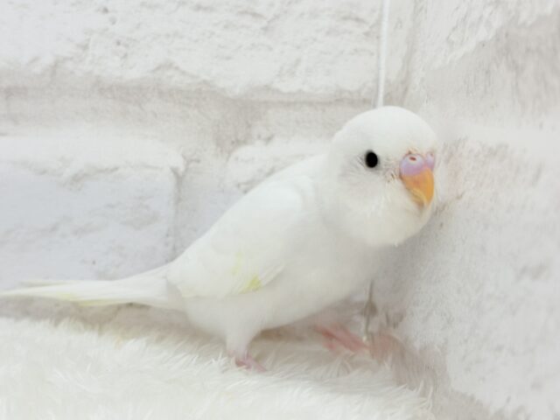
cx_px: 280
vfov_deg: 28.0
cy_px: 210
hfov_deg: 36.8
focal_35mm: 52
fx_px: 841
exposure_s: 1/50
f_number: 1.6
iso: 40
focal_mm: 5.96
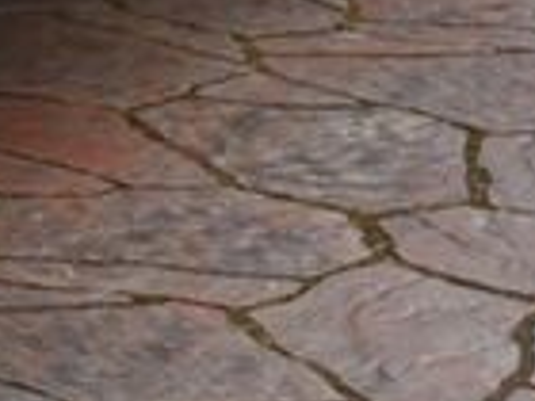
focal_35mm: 386
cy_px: -603
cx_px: -997
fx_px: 5966
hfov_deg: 4.9
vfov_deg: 3.8
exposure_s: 1/160
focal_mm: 55
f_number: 6.3
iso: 500
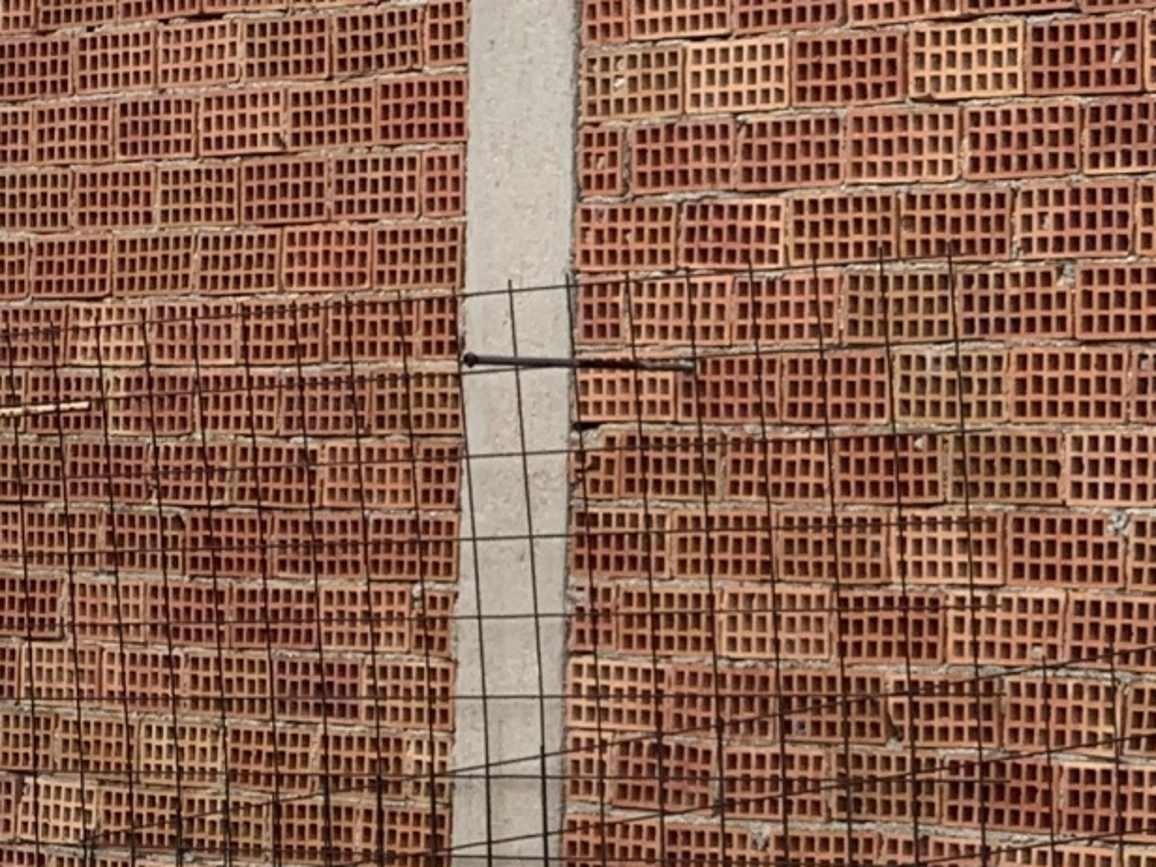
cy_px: 584
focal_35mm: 108
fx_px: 3607
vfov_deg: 13.7
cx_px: 1605
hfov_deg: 16.9
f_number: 1.8
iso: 25
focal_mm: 4.25
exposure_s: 1/124
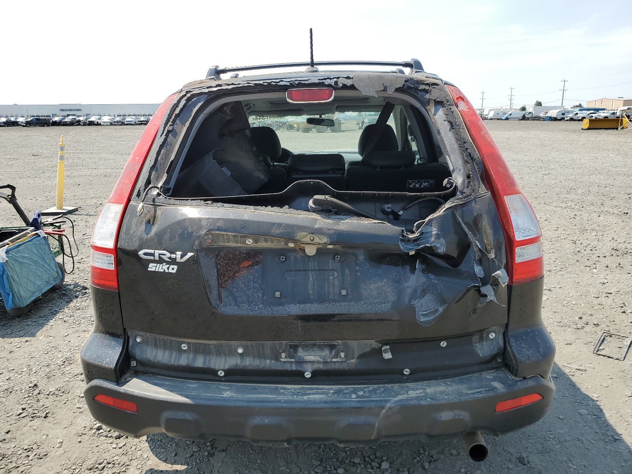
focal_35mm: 26
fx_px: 475
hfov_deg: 67.3
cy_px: 237
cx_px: 316
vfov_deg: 53.1
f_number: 1.5
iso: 50
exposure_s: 1/2000
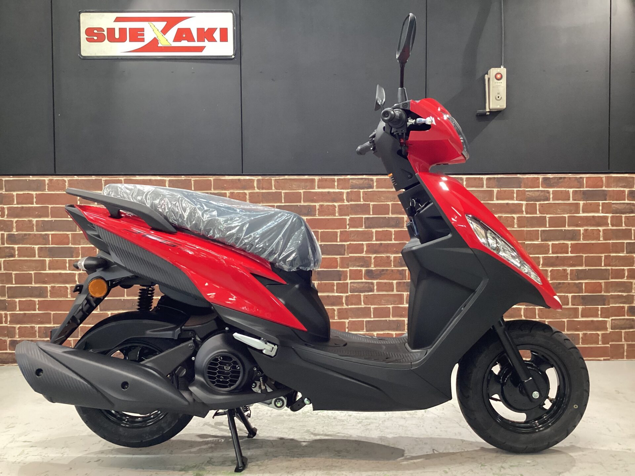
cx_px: 318
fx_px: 569
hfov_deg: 58.4
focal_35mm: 31
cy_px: 238
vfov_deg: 45.4
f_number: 2.4
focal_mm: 3.3
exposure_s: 1/50
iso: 320
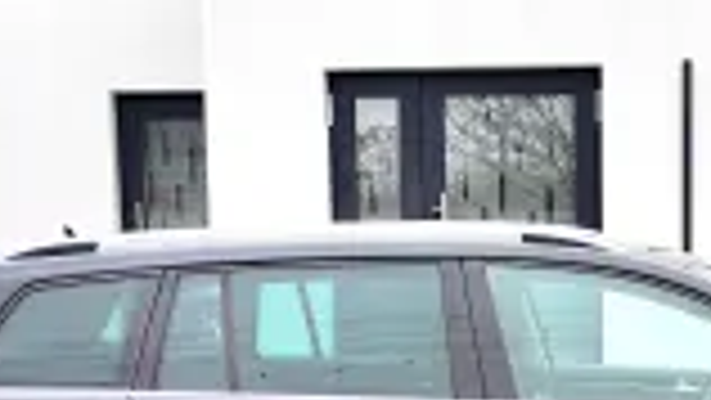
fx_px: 2150
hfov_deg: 18.6
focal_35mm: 114
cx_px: 558
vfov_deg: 10.4
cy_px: 521
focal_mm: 6.14
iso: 50
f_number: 1.65
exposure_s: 1/100
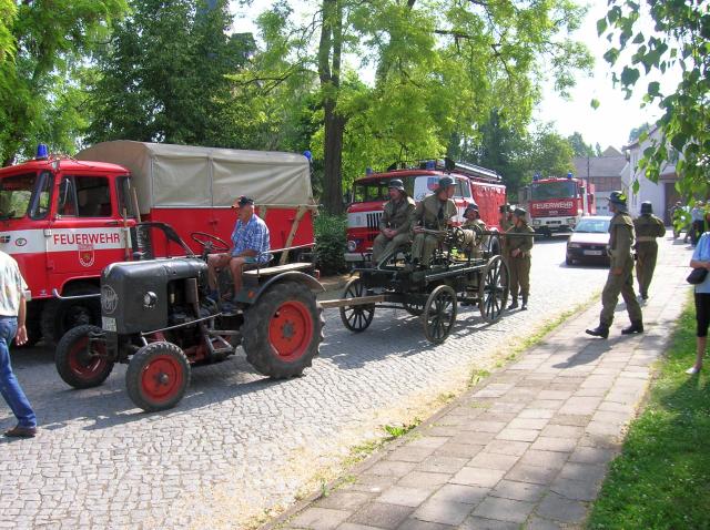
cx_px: 355
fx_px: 696
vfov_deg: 41.7
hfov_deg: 54.0
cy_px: 265
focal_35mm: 34
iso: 50
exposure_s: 1/140
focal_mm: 5.7
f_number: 4.9
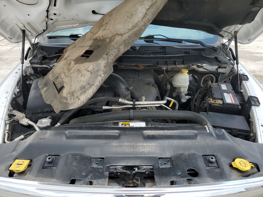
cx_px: 132
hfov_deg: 67.3
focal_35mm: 26
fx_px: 198
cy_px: 98
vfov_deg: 53.1
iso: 50
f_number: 1.5
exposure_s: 1/1429
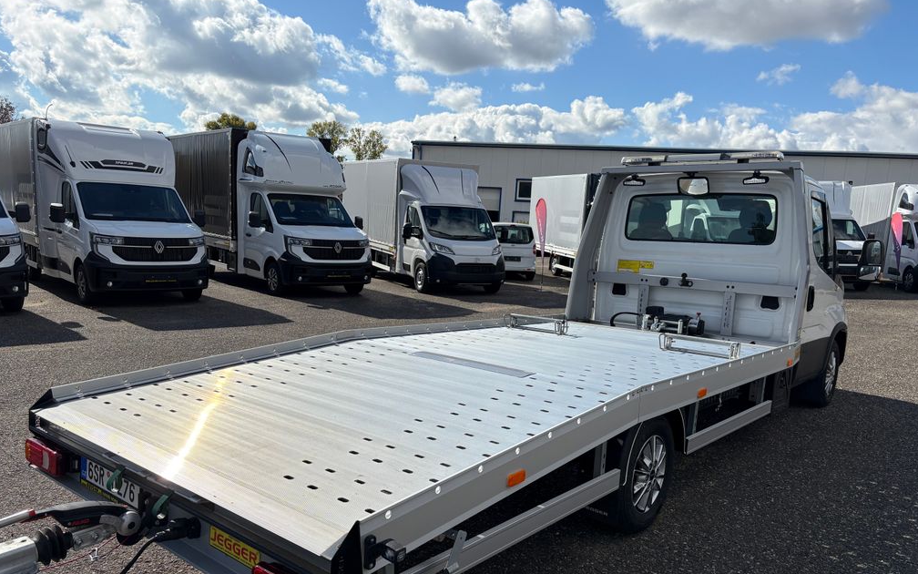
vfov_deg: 44.3
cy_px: 341
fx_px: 701
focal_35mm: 28
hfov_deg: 66.5
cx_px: 463
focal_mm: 5.96
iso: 50
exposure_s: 1/6329
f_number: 1.6
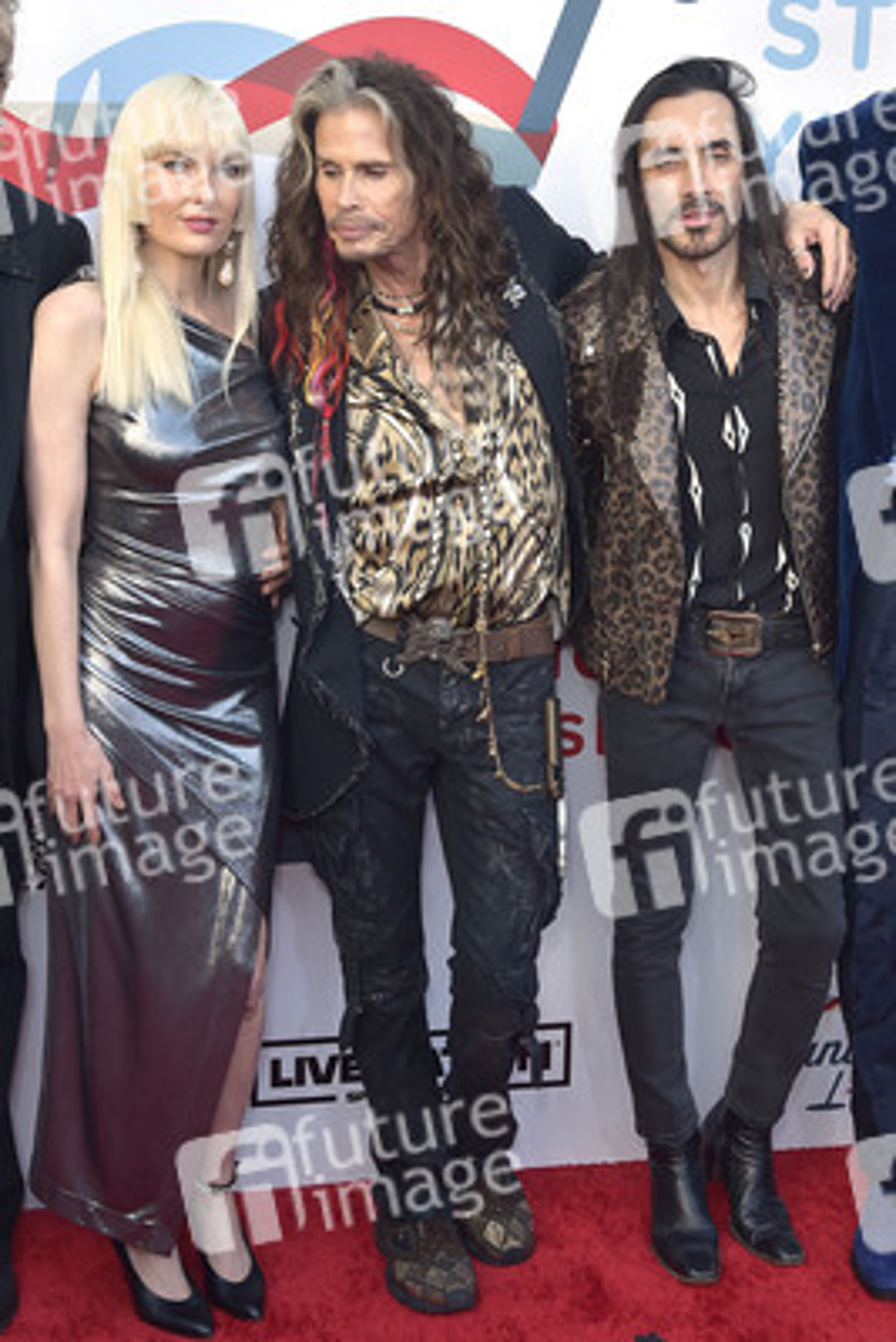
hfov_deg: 30.5
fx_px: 1641
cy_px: 671
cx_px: 448
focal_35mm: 44
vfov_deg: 44.5
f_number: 6.3
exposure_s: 1/250
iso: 400
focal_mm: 44
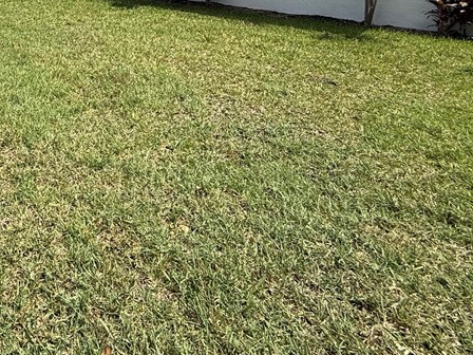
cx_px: 5
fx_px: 437
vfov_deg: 37.3
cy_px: -32
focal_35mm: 32
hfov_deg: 47.6
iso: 50
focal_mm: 2.22
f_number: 2.2
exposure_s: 1/1464
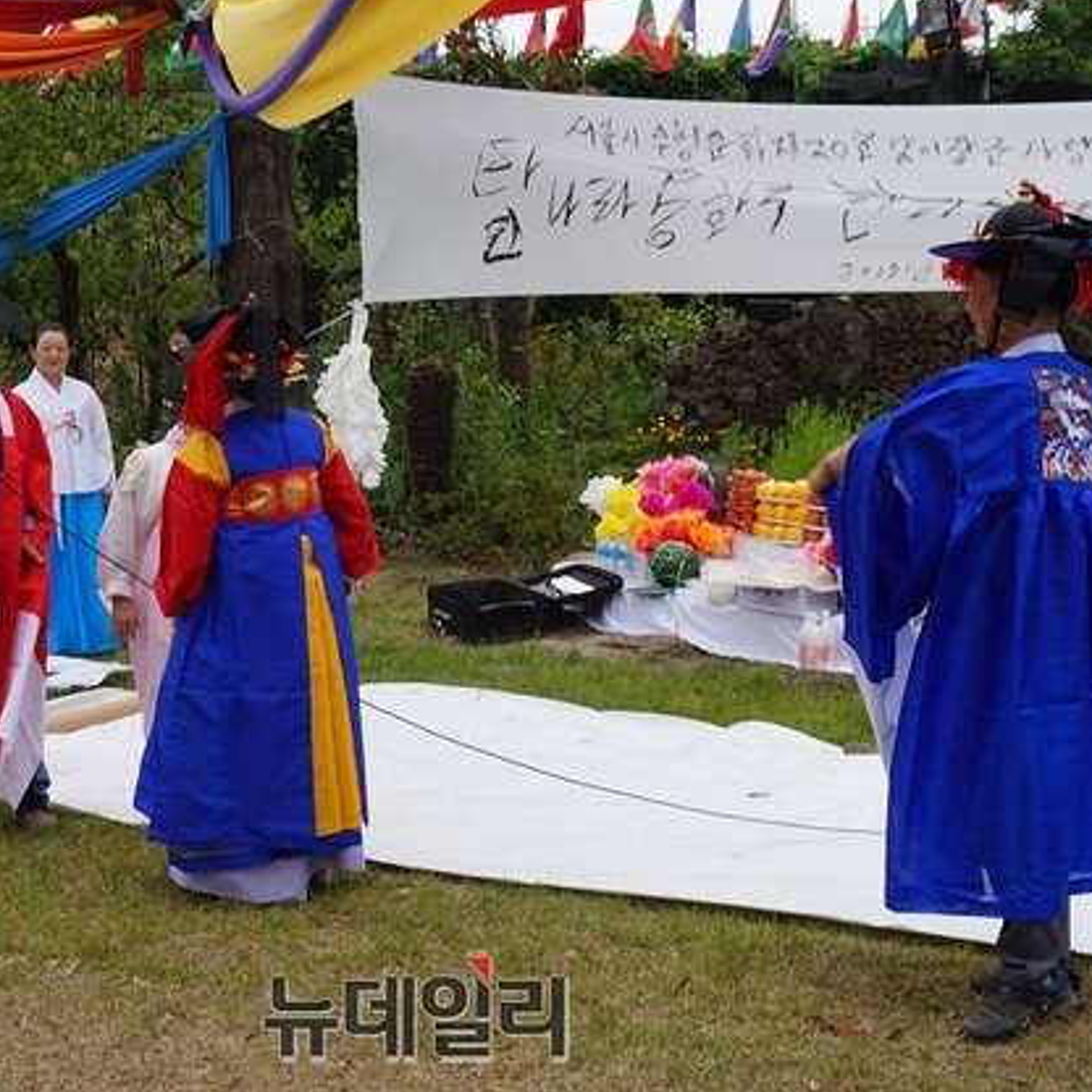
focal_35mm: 61
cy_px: 545
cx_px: 416
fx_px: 2165
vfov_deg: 28.3
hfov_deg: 28.2
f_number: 11
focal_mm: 31
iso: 100
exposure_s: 1/80
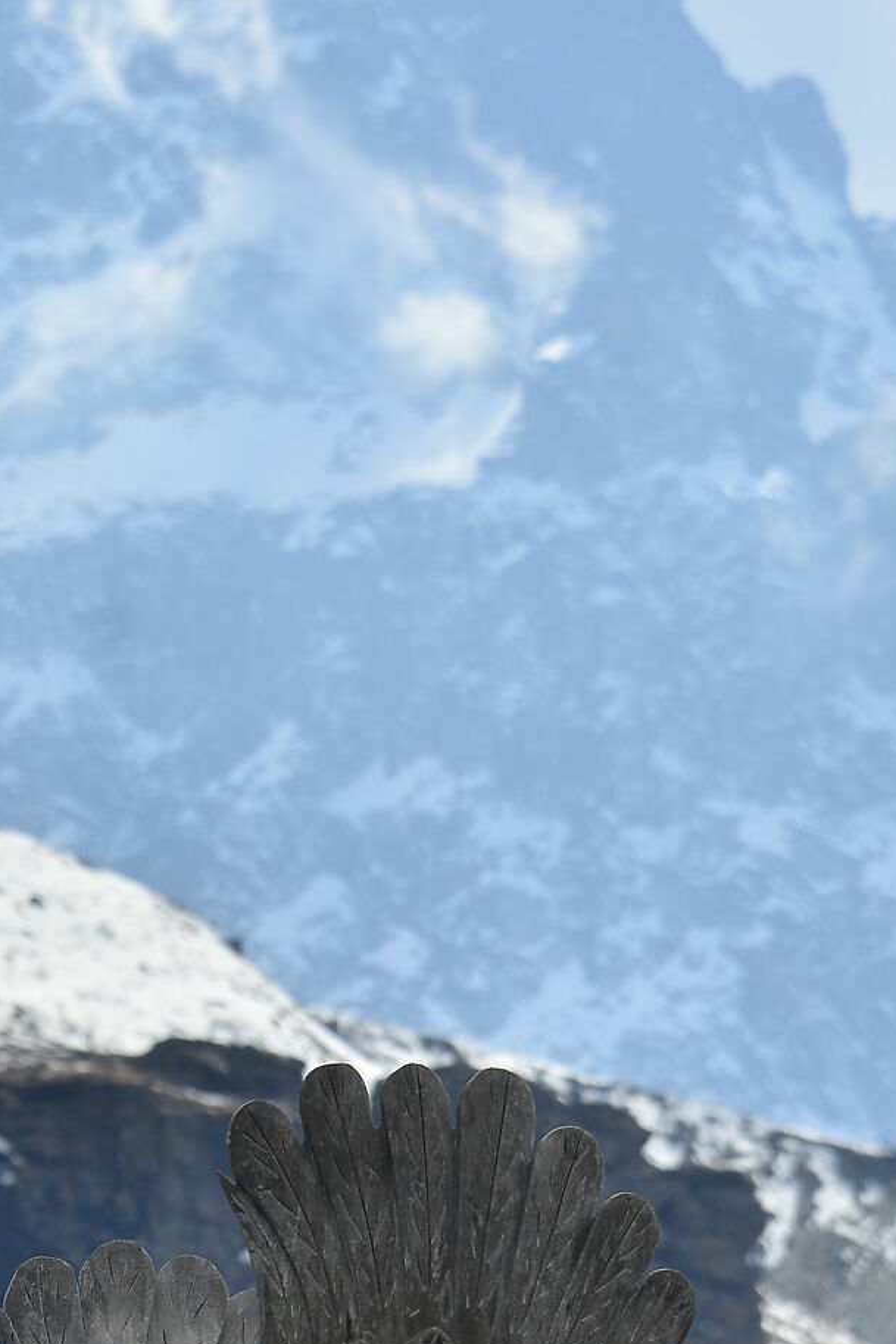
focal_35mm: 205
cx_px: -28
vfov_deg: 10.0
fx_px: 7650
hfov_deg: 6.7
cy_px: 1200
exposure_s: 1/1600
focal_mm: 78
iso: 200
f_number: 5.6
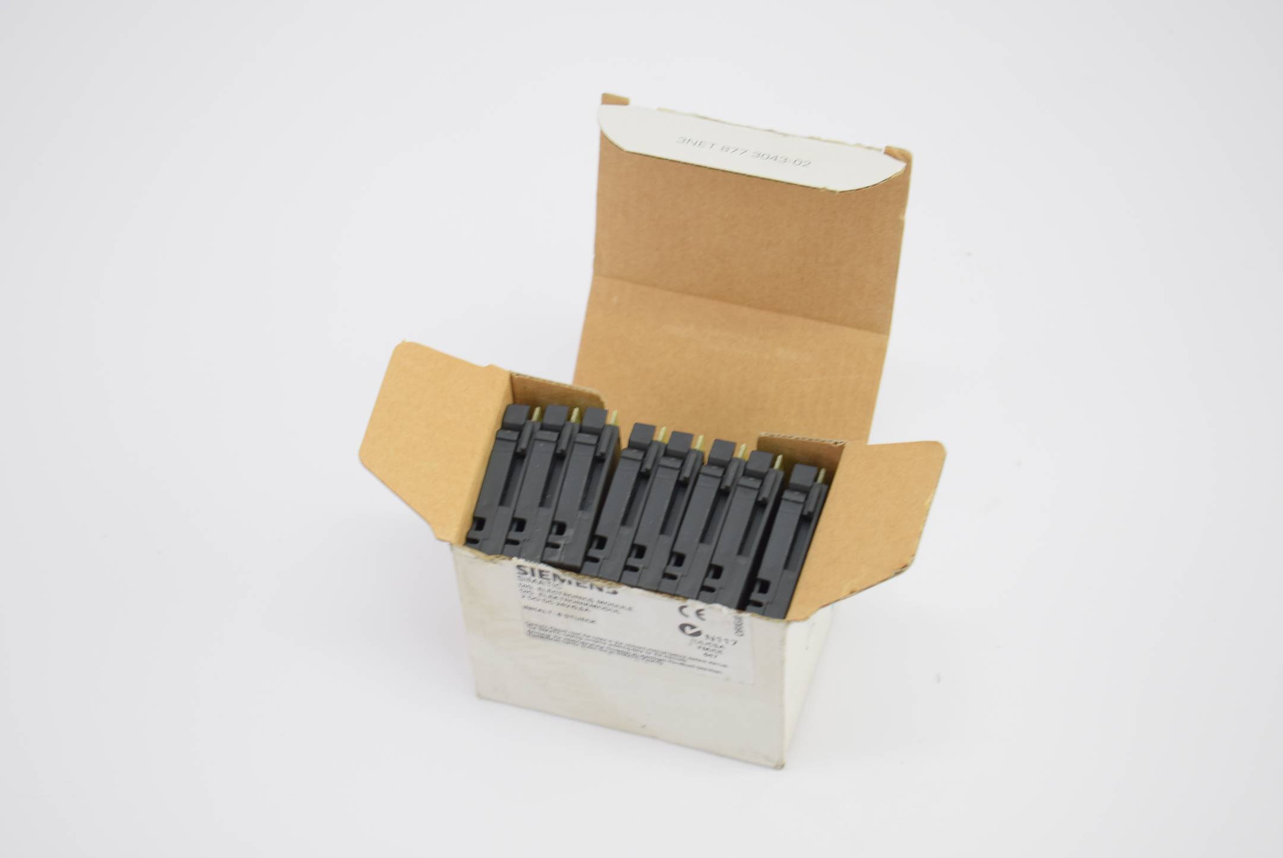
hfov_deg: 28.1
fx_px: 2568
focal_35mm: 72
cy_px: 429
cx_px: 642
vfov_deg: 19.0
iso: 400
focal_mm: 48
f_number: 5.3
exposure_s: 1/90
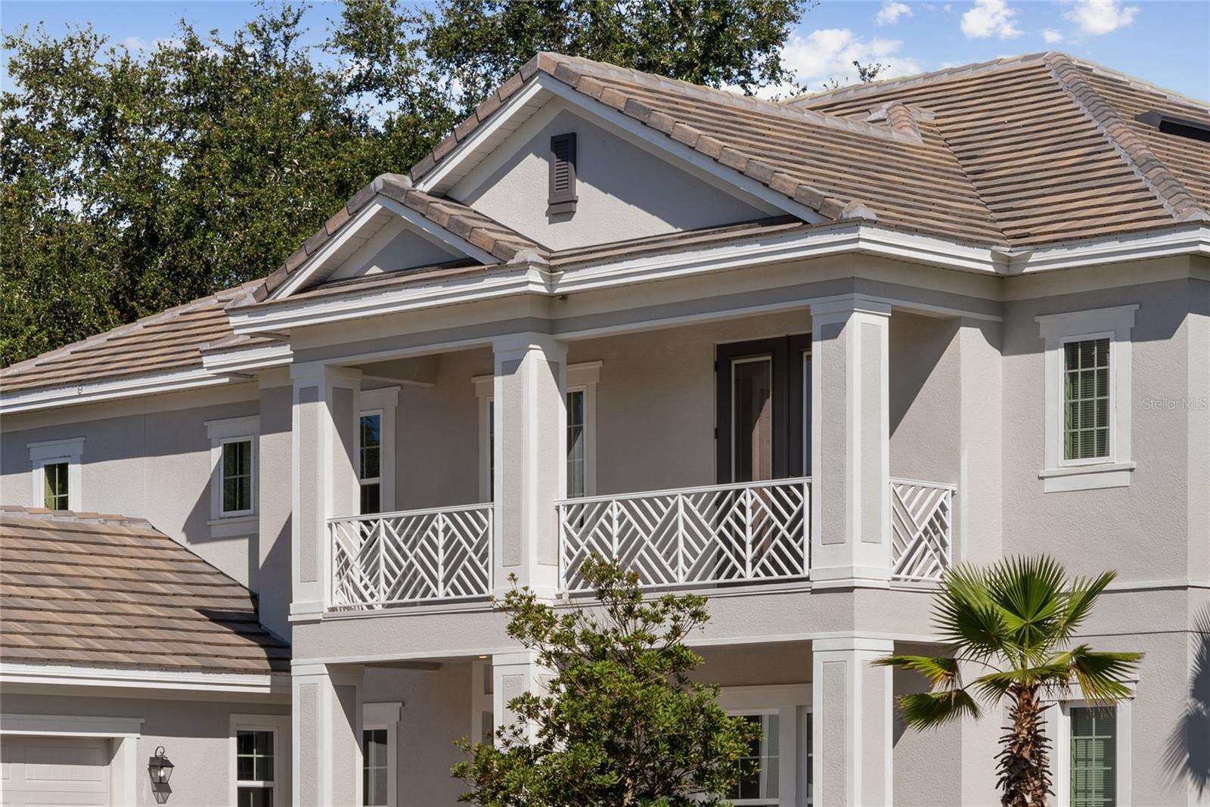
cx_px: 605
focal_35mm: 112
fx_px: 3765
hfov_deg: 18.3
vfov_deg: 12.2
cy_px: 404
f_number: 18
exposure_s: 1/25
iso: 40
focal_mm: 75
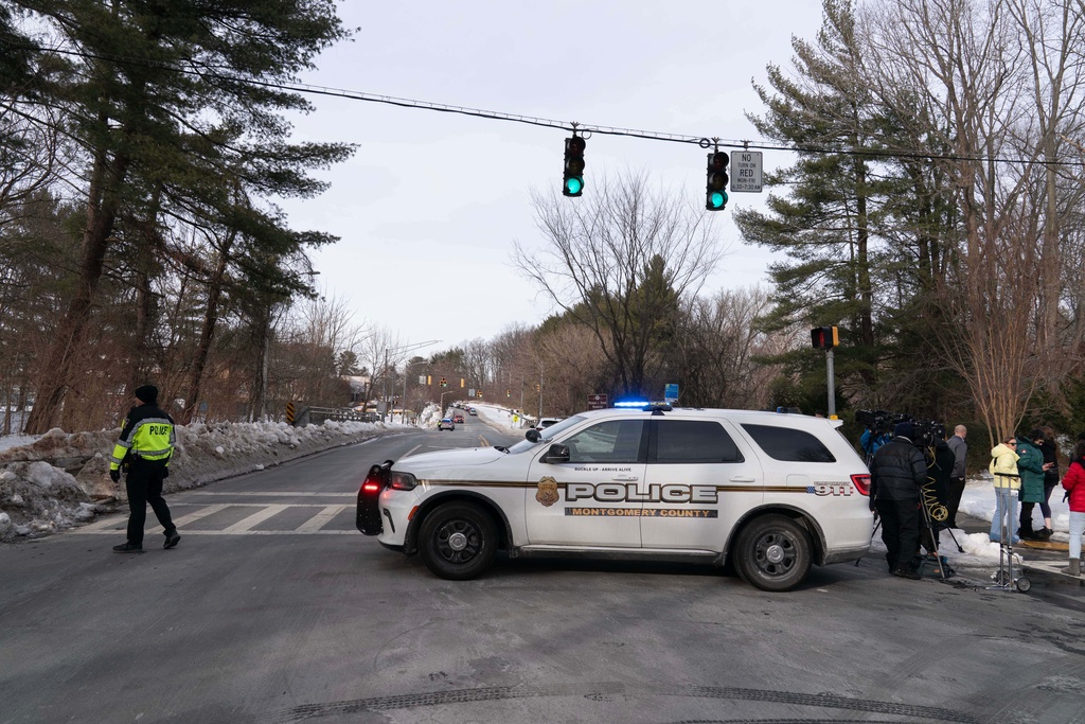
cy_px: 362
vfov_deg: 53.1
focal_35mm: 24
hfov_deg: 73.7
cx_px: 542
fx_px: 723
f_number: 6.3
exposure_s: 1/400
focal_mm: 24
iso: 200
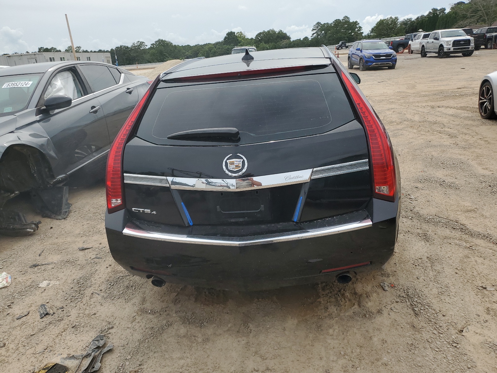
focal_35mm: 26
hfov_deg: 67.3
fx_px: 373
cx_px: 248
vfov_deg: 53.1
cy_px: 186
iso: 50
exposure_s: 1/3333
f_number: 1.5
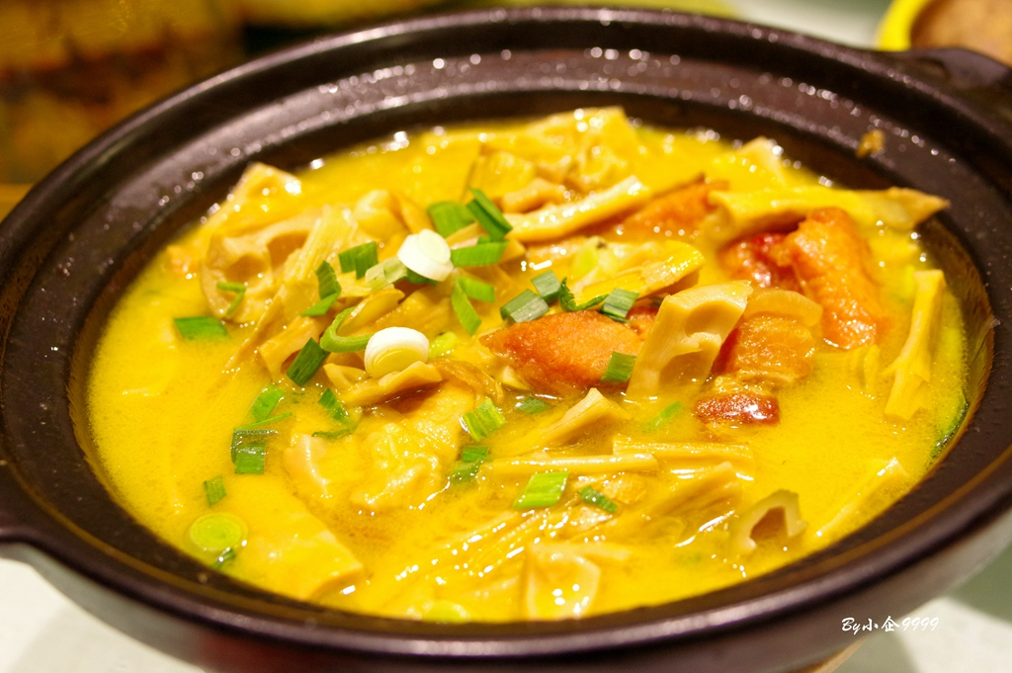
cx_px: 506
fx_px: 1292
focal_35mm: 46
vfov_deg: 29.2
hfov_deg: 42.8
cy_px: 336
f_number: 4.5
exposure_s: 1/60
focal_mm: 31
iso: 1600
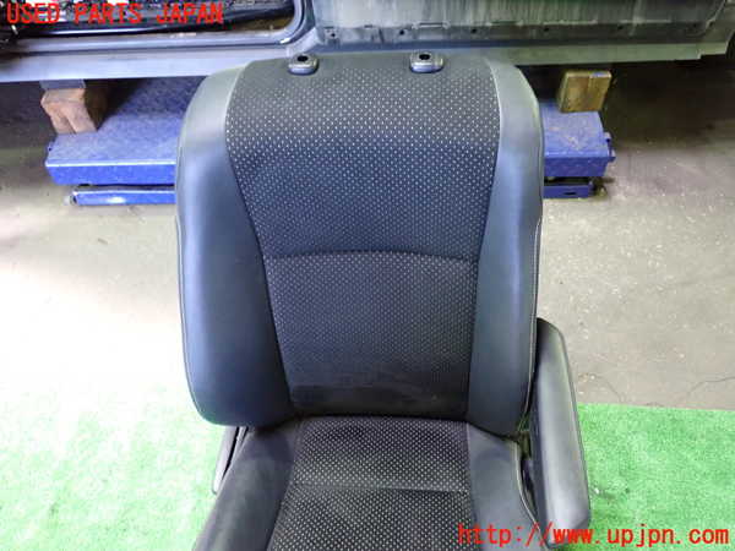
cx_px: 368
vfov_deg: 46.8
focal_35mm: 30
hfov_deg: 60.0
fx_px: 637
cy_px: 276
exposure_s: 1/25
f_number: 2.3
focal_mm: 5.4
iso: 800
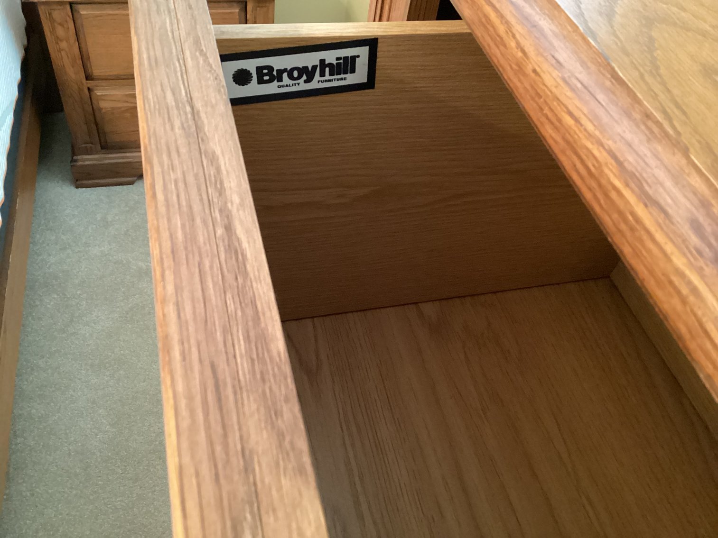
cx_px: 359
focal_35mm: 31
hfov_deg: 58.3
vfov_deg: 45.4
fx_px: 643
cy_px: 269
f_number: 2.4
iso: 640
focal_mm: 3.3
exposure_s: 1/24
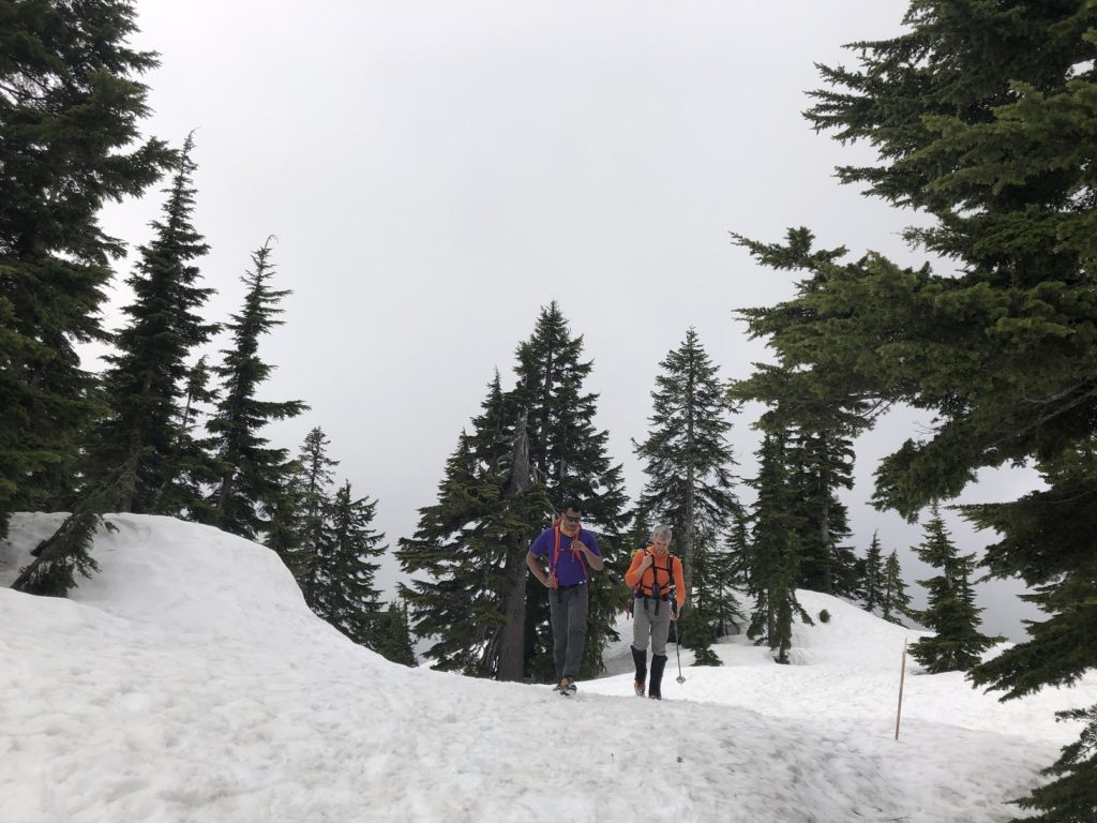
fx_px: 887
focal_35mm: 28
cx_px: 548
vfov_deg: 49.7
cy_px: 412
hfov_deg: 63.4
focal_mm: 3.99
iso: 25
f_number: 1.8
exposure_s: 1/4808
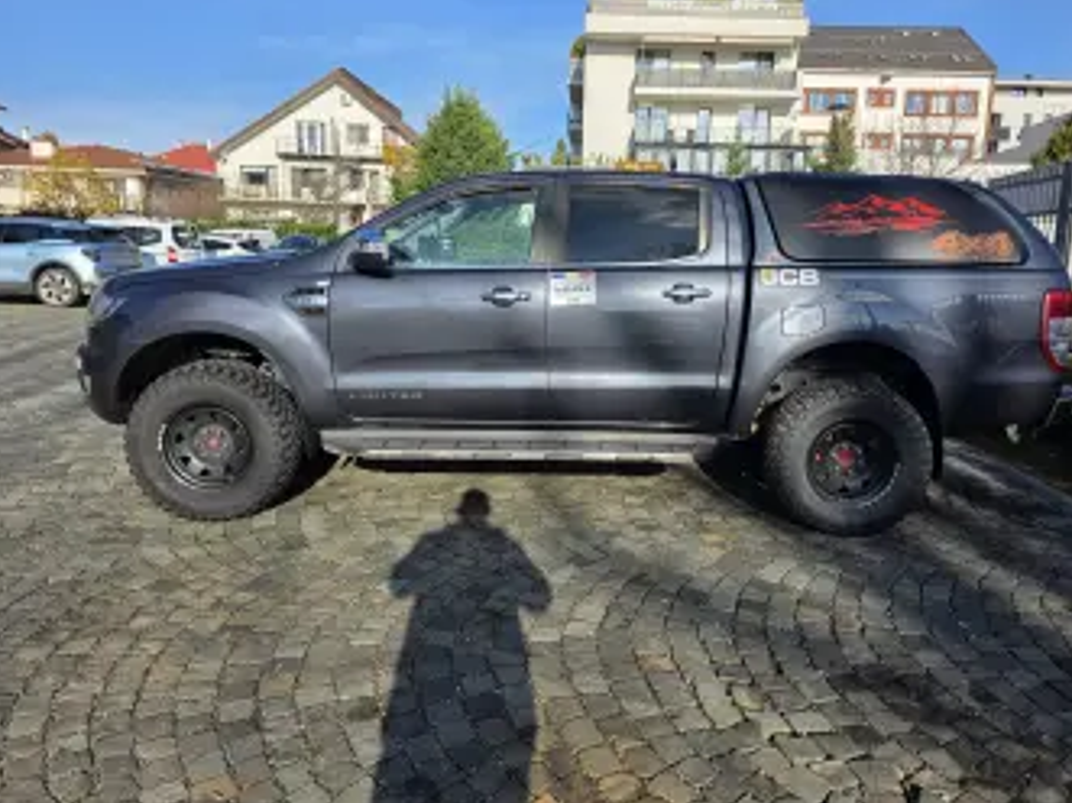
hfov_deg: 69.3
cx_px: 570
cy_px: 369
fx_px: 774
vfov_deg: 54.8
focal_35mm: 25
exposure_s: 1/5608
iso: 80
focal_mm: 6.3
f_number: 1.7
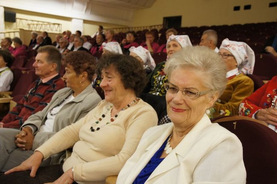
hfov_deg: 53.2
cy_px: 92
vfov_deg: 36.8
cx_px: 138
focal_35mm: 36
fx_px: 277
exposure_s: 1/50
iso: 1600
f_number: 4.5
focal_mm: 24
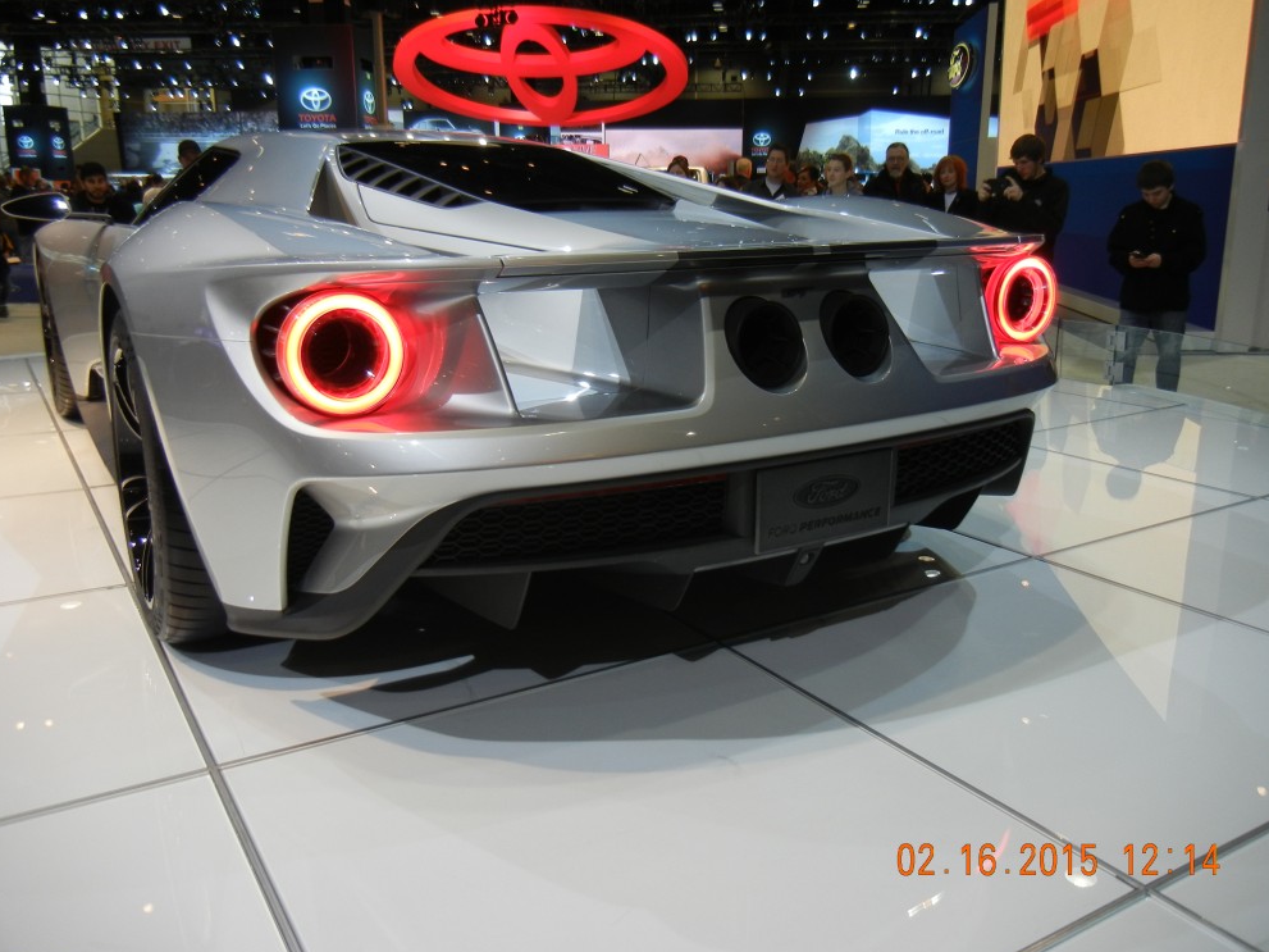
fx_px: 1136
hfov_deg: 58.4
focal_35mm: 31
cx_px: 644
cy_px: 470
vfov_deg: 45.4
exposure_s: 1/74
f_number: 3.5
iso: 160
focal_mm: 5.4
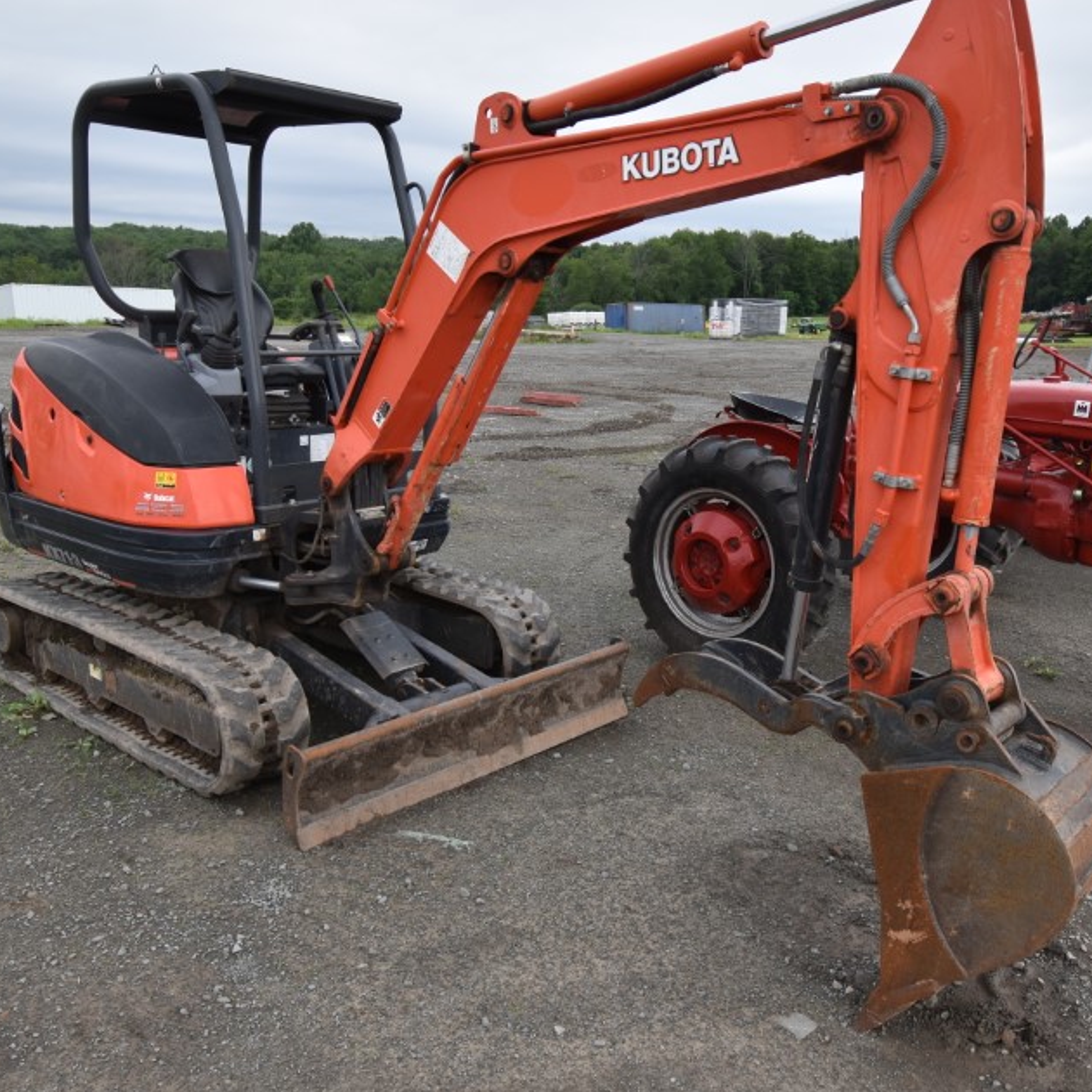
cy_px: 523
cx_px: 619
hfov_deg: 55.4
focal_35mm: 29
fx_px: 1035
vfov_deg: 55.6
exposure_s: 1/320
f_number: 9
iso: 200
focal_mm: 14
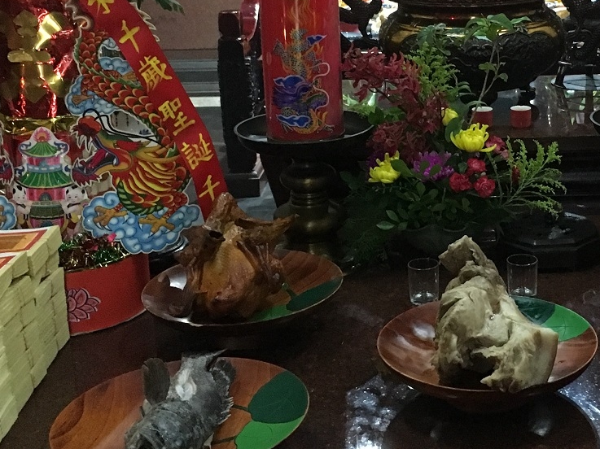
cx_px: 495
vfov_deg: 23.1
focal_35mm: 63
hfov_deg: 29.9
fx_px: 1091
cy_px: 118
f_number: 2.2
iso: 320
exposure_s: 1/15
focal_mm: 4.15
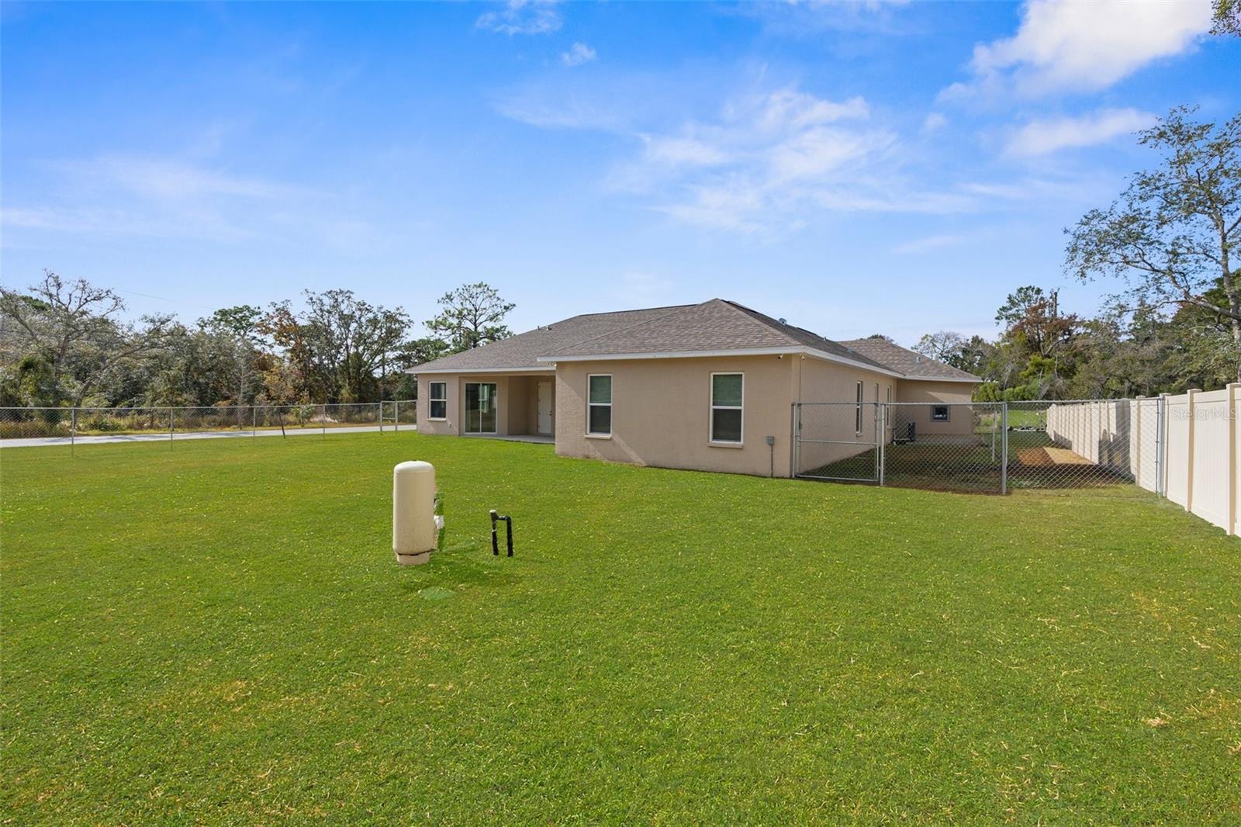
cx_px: 620
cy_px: 414
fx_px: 551
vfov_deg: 73.7
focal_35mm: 16
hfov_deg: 96.7
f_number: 5
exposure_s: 1/2000
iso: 200
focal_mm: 16
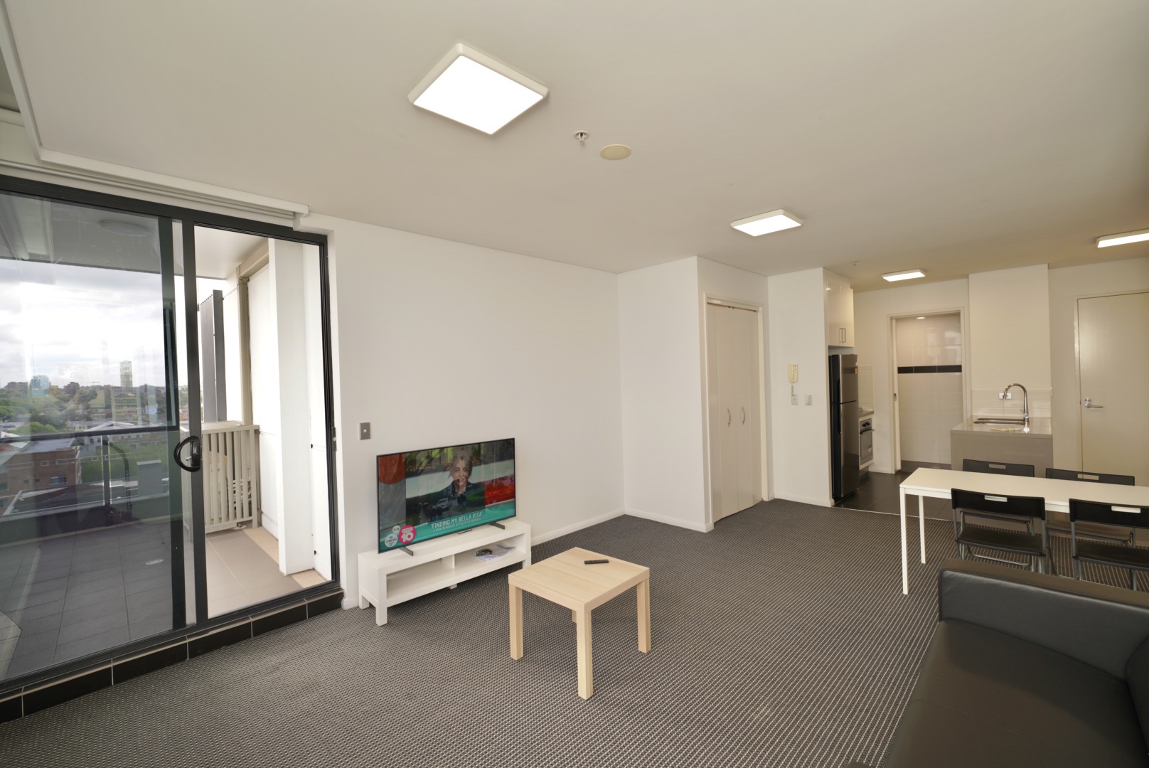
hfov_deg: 100.4
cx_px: 574
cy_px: 384
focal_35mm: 15
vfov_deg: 77.4
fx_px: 479
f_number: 4
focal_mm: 15
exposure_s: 1/60
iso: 125
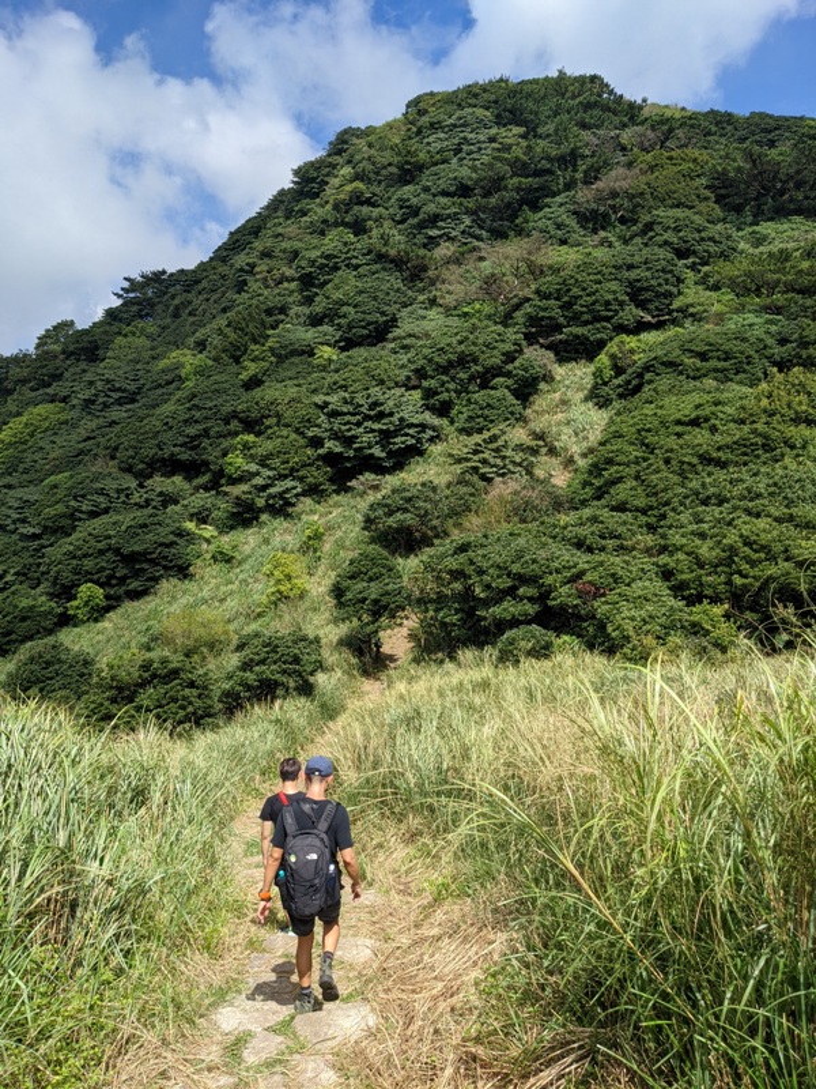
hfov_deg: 51.4
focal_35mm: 27
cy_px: 544
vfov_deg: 65.3
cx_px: 408
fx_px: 849
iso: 60
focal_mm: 4.38
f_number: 1.73
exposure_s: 1/3344
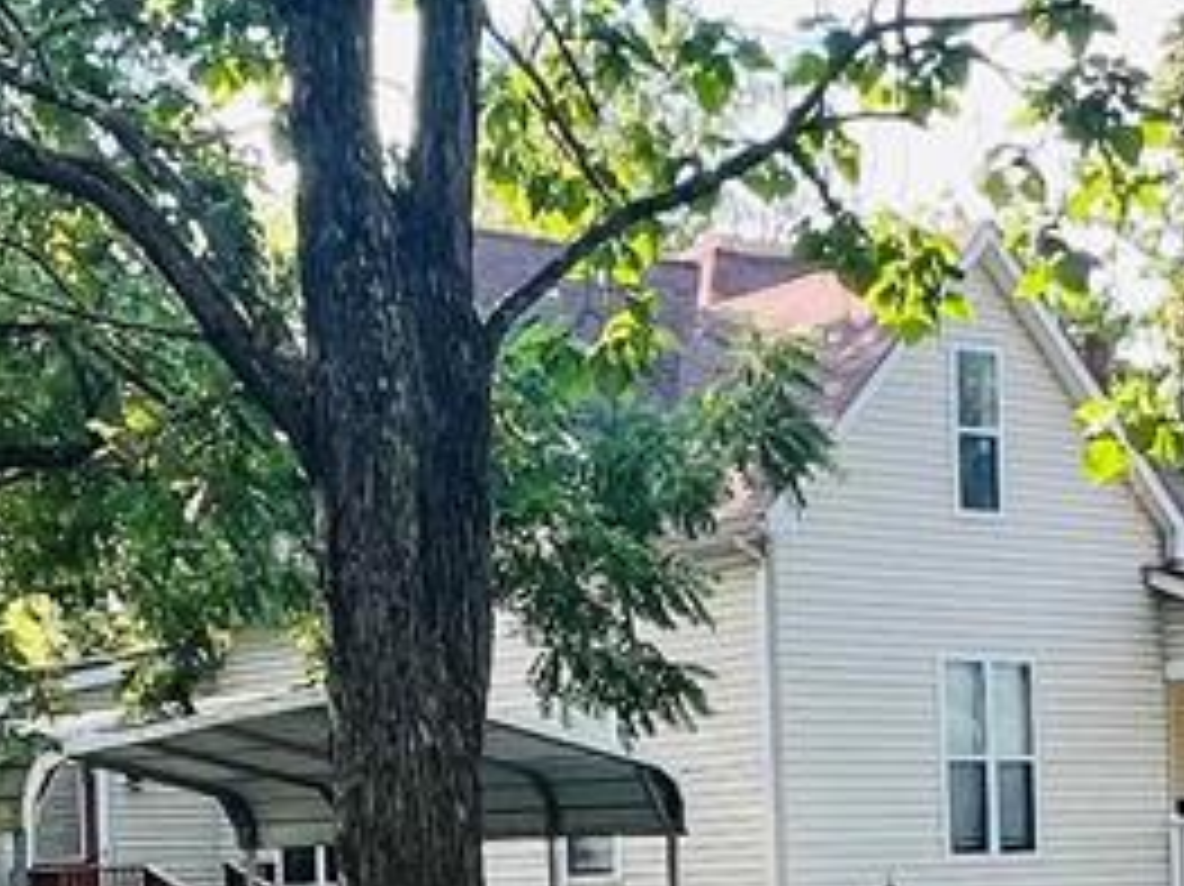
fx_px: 2701
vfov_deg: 18.1
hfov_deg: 24.6
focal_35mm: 79
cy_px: 935
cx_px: 774
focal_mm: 1.57
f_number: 1.8
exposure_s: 1/266
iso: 32
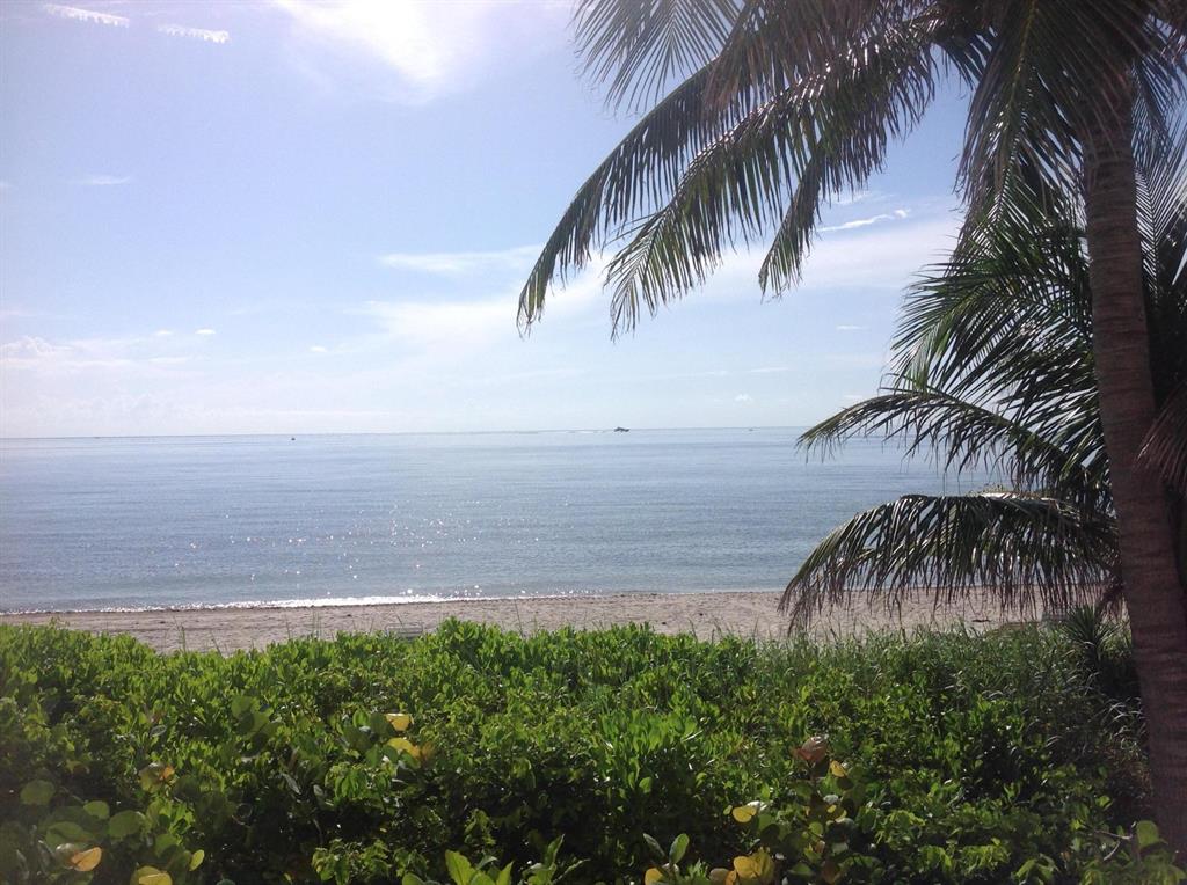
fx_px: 1198
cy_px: 442
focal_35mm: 35
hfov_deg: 52.7
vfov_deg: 40.6
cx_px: 594
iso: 64
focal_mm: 4.28
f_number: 2.4
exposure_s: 1/5051
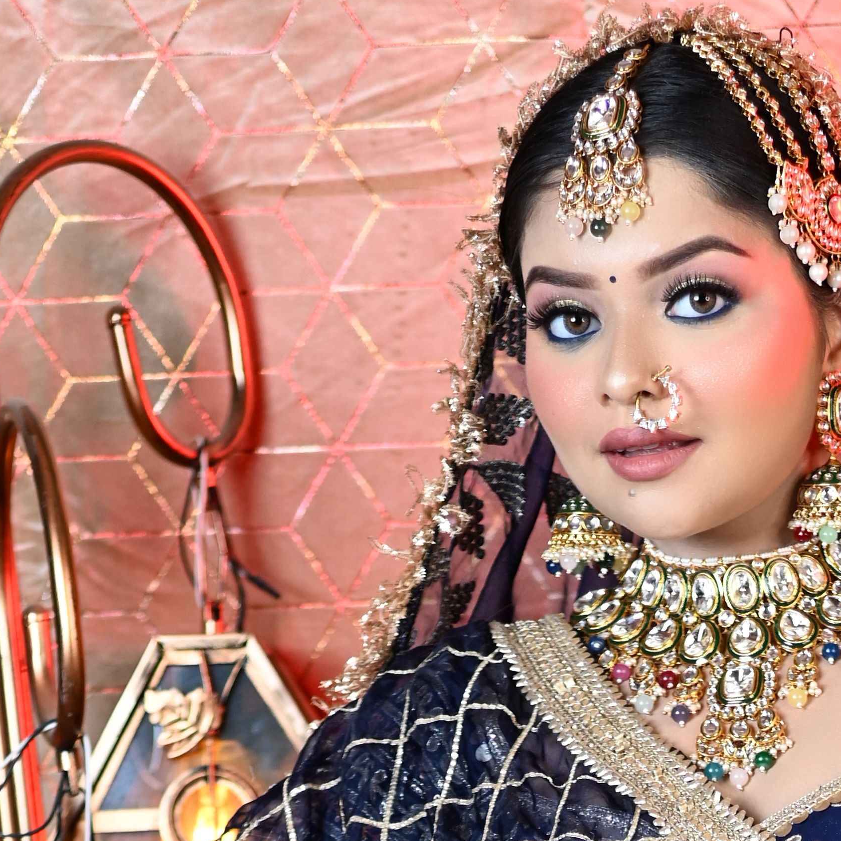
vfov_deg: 7.9
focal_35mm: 208
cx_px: 648
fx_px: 5717
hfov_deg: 8.4
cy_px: 1924
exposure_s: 1/160
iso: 250
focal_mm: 50
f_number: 2.5
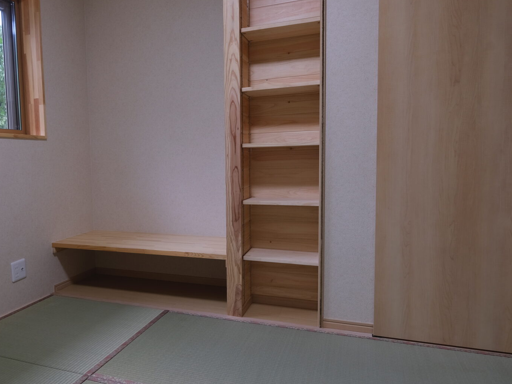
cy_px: 204
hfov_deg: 63.6
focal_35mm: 27
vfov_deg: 51.3
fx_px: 399
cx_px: 169
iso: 200
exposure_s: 1/4
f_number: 8
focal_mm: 10
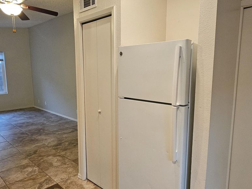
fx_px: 167
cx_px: 144
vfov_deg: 58.8
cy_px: 100
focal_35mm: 23
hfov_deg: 73.5
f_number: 2.2
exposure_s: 1/60
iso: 320
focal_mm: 2.2
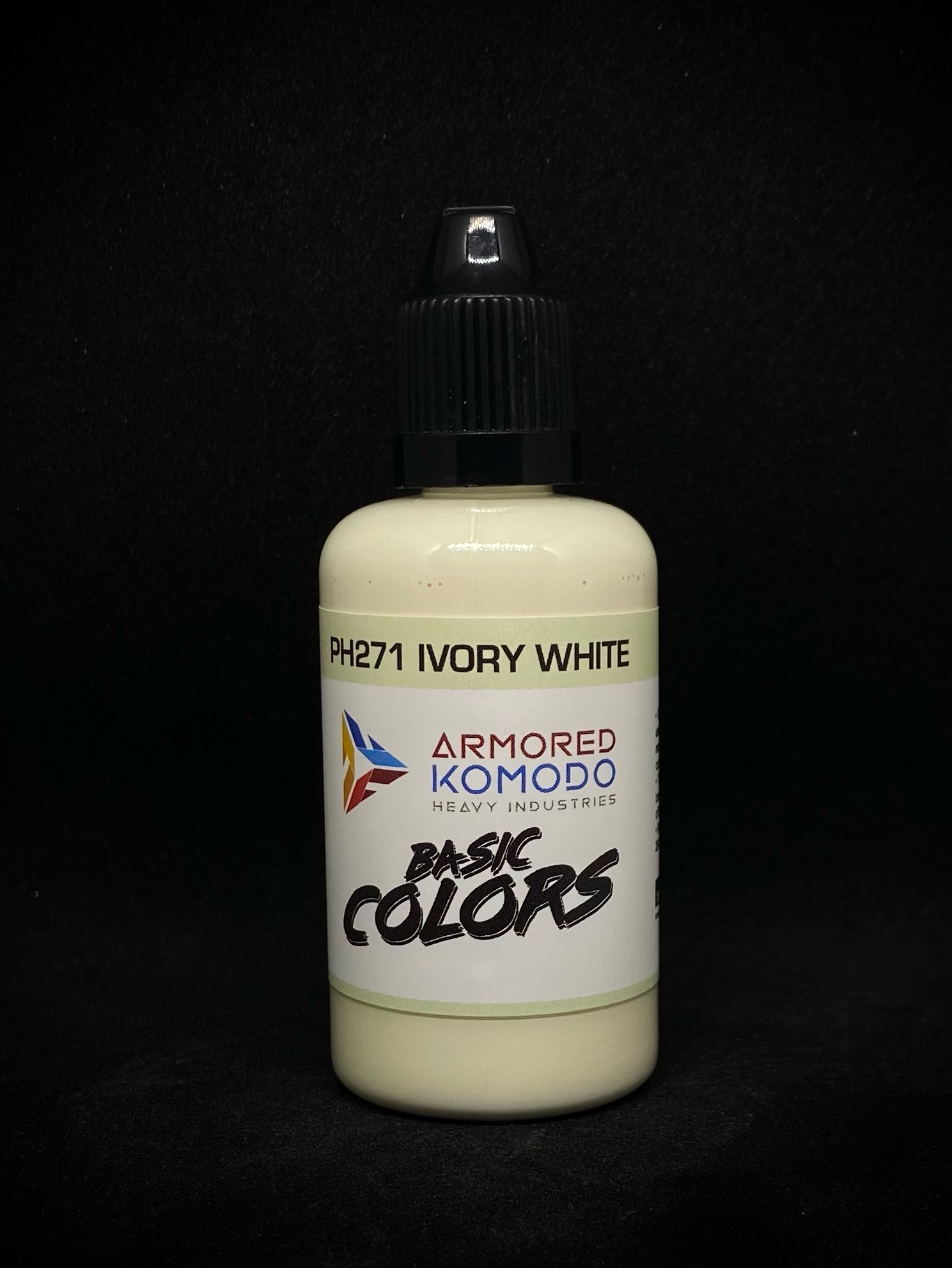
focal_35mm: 27
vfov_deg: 65.3
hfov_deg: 51.4
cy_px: 656
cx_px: 489
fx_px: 990
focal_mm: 4.25
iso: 32
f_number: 1.8
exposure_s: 1/121
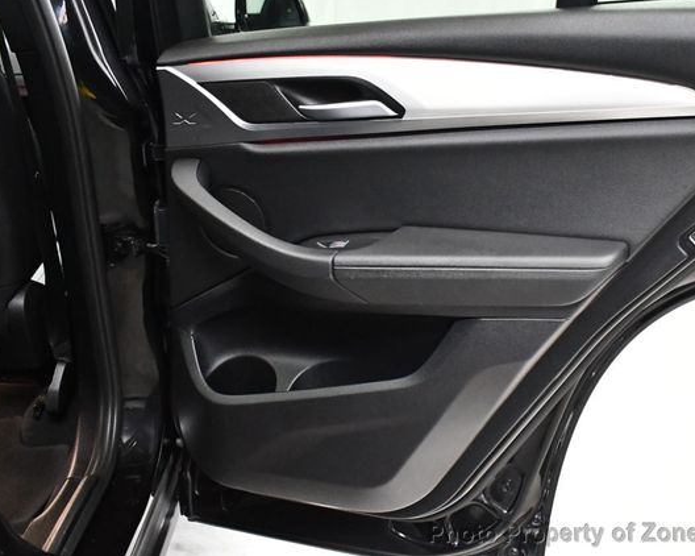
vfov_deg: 36.5
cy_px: 277
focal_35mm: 41
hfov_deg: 44.6
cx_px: 412
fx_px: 843
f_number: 3.5
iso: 5600
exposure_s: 1/60
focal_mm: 18
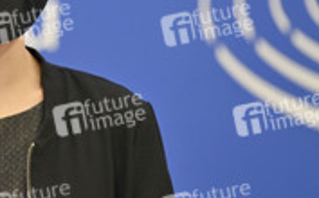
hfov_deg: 4.5
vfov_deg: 2.8
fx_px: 4062
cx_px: 51
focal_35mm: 468
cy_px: 70
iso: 640
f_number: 2.8
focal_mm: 180
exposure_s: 1/160
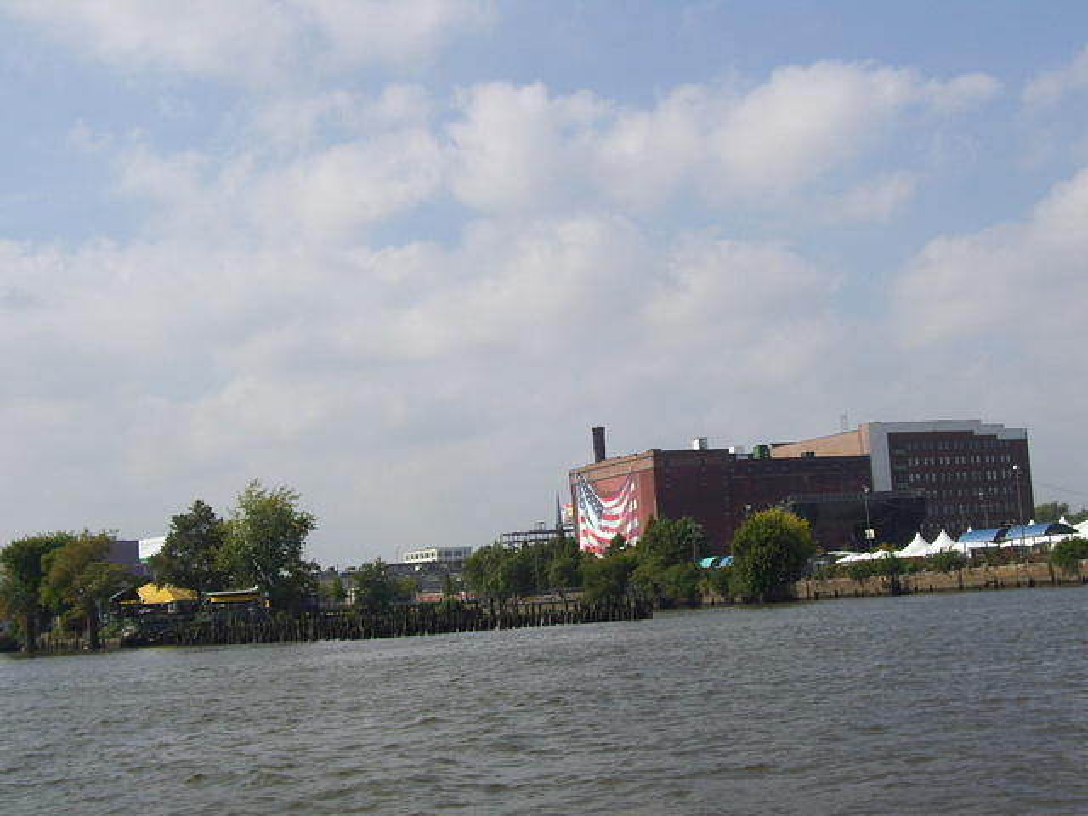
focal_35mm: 56
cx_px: 544
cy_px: 408
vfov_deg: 26.1
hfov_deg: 34.3
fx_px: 1760
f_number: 5.6
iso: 80
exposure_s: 1/800
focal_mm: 9.4
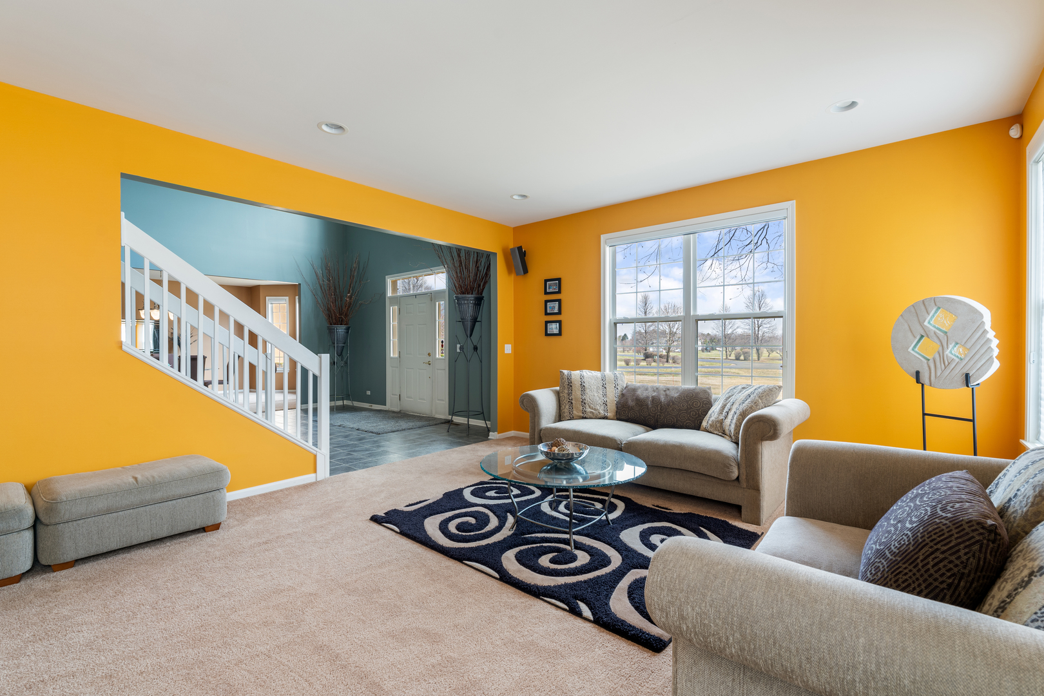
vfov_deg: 73.7
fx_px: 464
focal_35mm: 16
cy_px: 348
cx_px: 522
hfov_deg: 96.7
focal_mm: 16
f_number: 8
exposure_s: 1/5
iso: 200
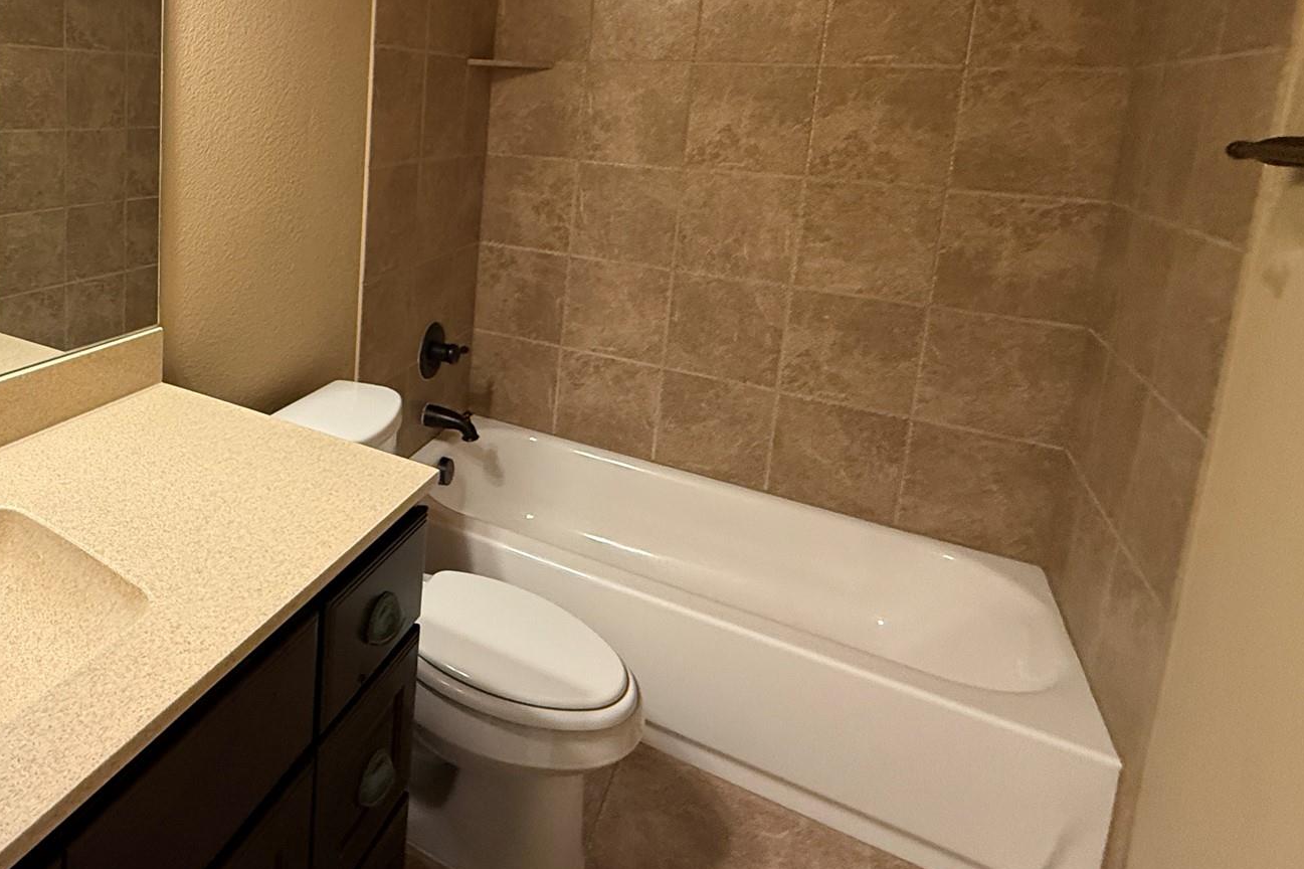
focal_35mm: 23
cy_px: 206
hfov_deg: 70.0
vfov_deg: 52.4
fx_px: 833
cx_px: 297
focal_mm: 2.22
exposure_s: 1/60
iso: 400
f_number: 2.2
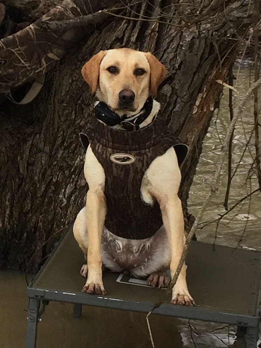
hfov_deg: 48.2
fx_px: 292
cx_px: 130
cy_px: 174
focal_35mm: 29
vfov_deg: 61.7
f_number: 2.2
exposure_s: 1/120
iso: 50
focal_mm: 4.15
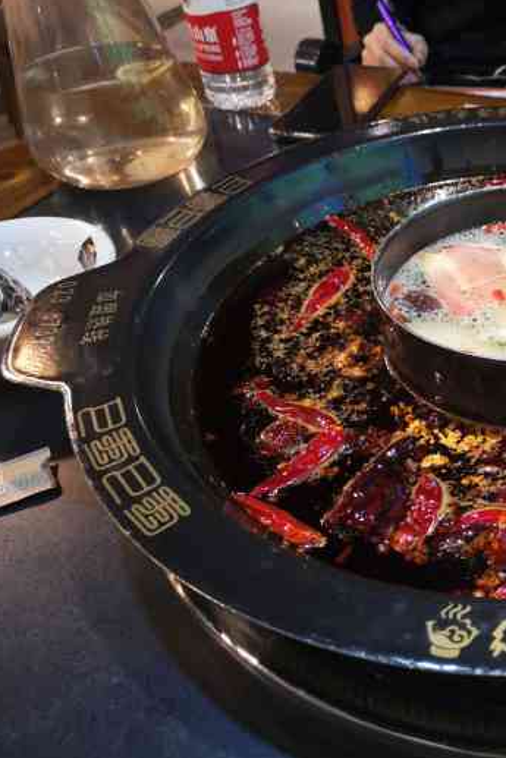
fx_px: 801
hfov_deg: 32.3
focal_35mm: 38
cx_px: 505
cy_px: 379
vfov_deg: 50.7
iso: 320
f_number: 1.8
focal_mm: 3.95
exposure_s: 1/33.3
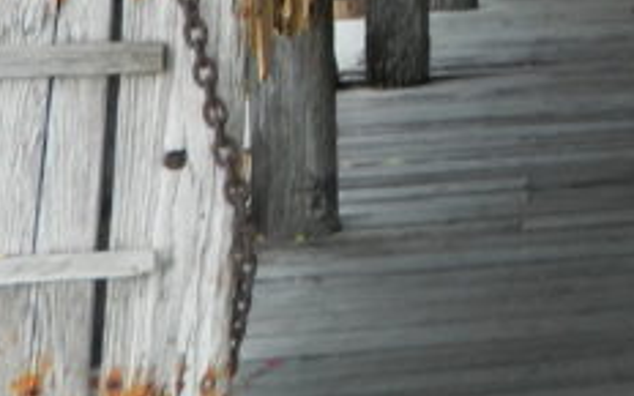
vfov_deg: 10.6
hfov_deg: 15.2
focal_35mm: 117
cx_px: 1170
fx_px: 2022
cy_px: -270
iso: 80
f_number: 3.1
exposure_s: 1/100
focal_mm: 4.5
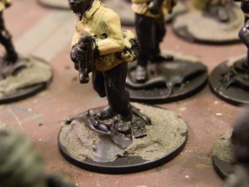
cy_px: 45
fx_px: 676
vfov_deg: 15.6
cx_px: 108
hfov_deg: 20.9
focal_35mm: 94
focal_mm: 10.99
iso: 320
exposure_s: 1/8
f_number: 3.7
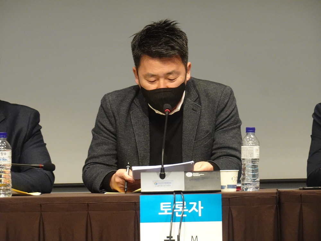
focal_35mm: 232
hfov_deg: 8.5
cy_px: 120
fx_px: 2151
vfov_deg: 6.4
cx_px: 160
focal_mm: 37.51
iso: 800
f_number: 6.3
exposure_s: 1/40
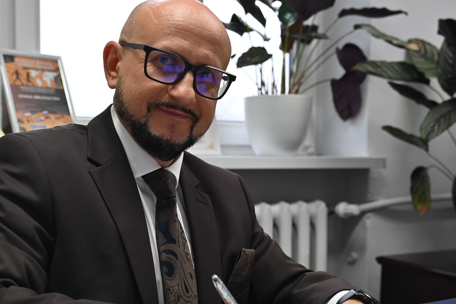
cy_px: 193
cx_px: 195
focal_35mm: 59
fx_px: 747
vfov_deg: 22.9
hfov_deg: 33.9
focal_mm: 37
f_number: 4
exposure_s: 1/125
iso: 1000
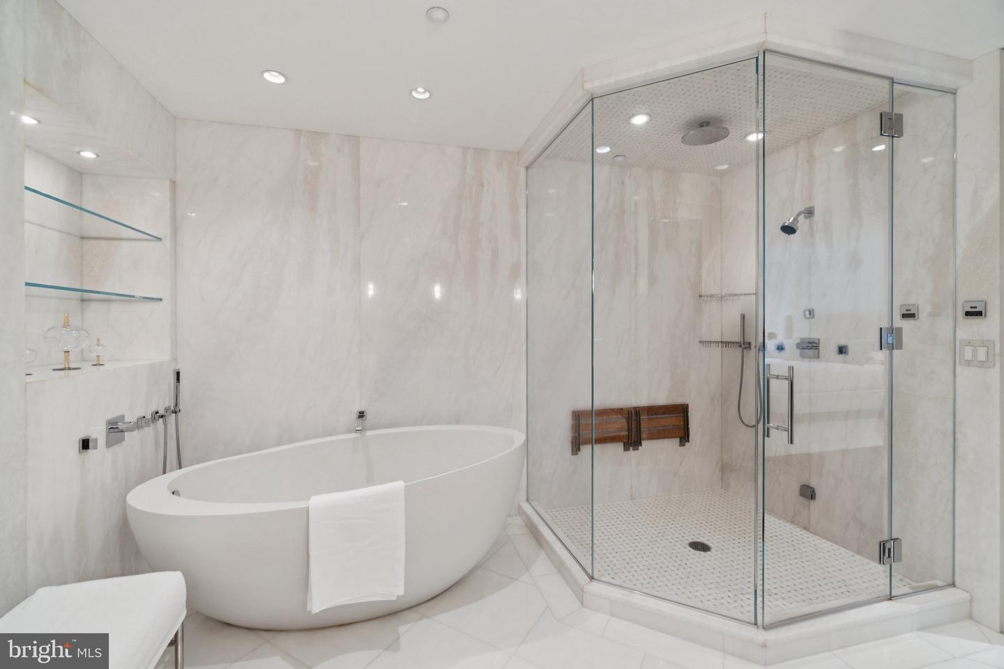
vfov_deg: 77.3
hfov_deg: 100.4
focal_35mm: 15
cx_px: 502
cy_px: 334
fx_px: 418
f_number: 7.1
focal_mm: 10
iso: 200
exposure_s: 1/13
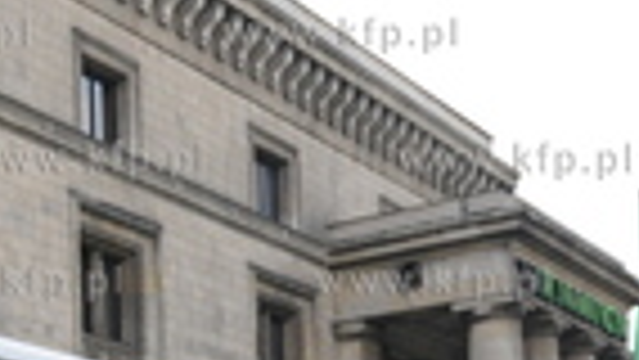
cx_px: -184
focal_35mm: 97
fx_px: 1644
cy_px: 585
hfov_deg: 20.2
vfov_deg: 11.8
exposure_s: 1/1600
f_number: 4
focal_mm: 22
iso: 800
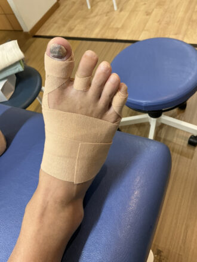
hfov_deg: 49.7
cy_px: 131
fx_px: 212
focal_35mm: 28
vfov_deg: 63.4
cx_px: 98
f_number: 1.8
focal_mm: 3
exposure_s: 1/60
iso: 125
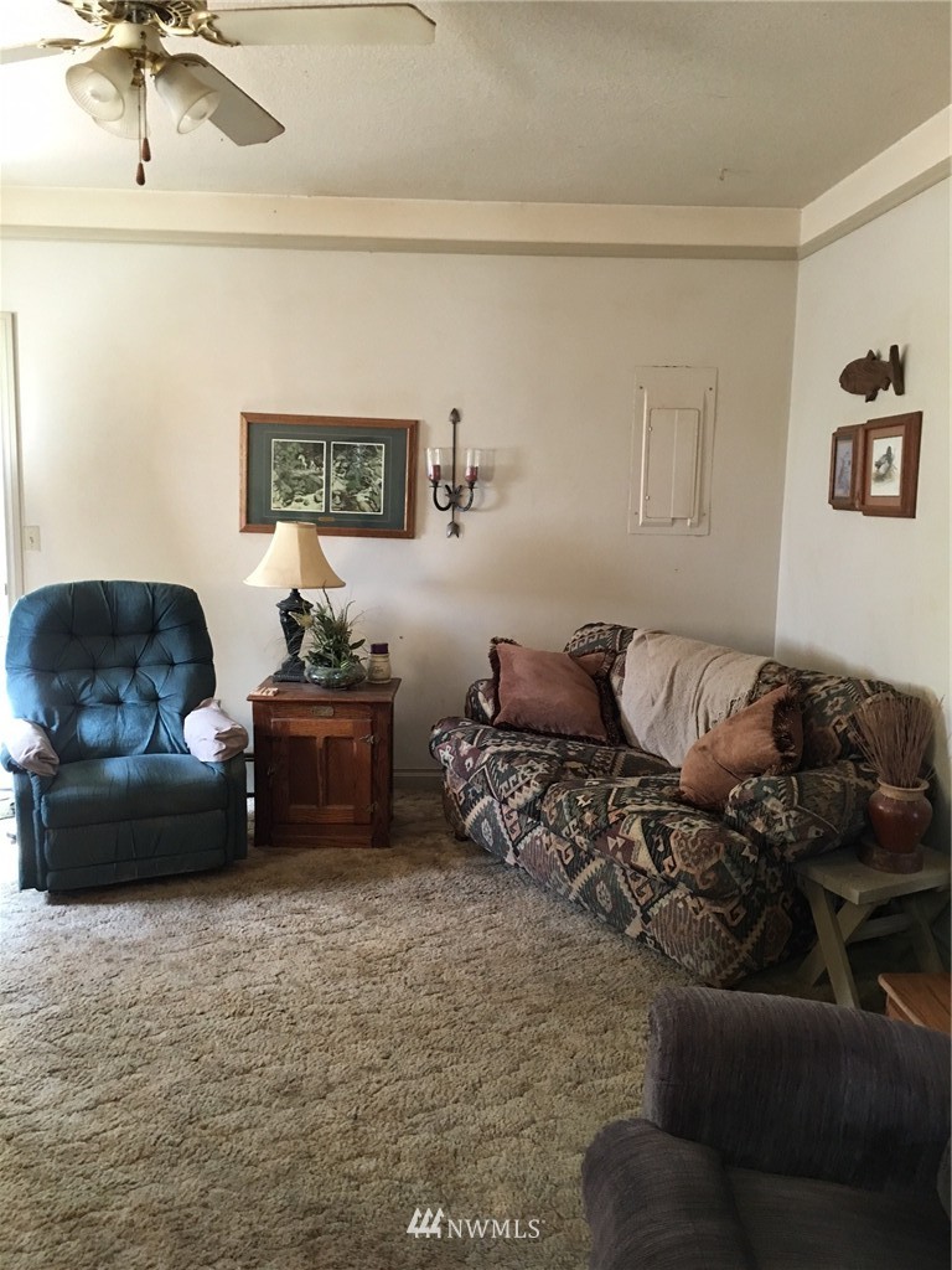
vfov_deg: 61.7
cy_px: 635
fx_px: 1063
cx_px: 476
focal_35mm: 29
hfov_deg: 48.2
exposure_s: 1/15
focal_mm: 4.15
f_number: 2.2
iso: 64
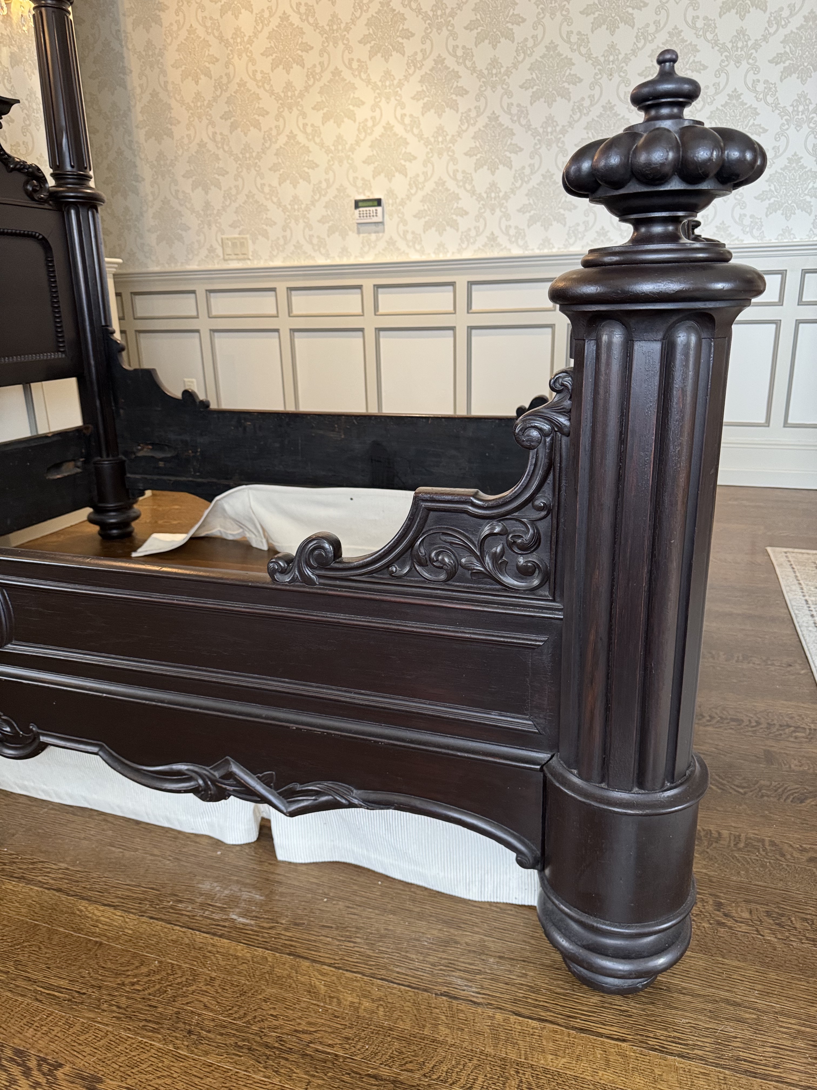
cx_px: 408
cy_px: 545
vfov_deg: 71.6
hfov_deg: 56.8
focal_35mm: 24
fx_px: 755
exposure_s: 1/60
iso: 320
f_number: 1.78
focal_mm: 6.76
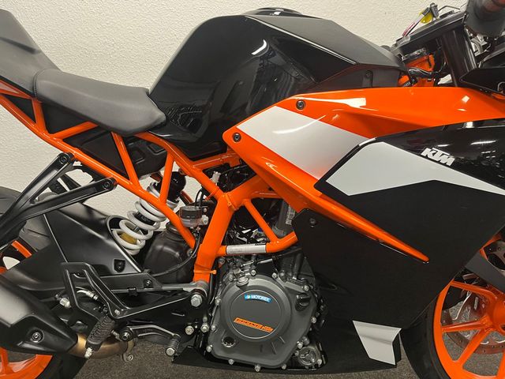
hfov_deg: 67.3
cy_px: 190
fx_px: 379
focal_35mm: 26
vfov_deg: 53.1
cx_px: 252
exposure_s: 1/50
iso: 200
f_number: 1.6
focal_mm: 5.1
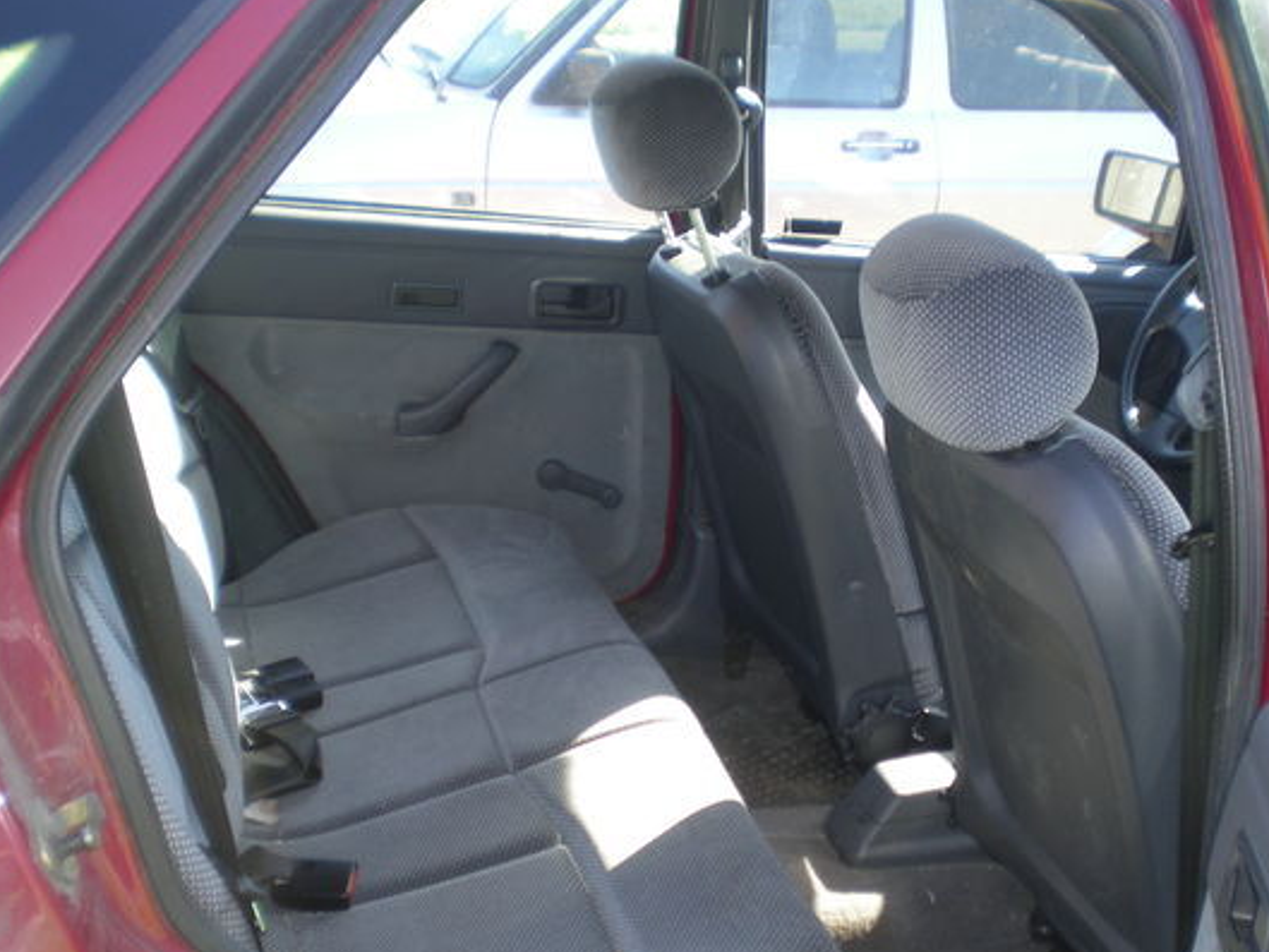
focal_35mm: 46
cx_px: 700
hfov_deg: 41.2
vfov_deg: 31.5
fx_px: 1687
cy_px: 547
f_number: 3.1
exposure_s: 1/42.1
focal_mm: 6.3
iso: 50
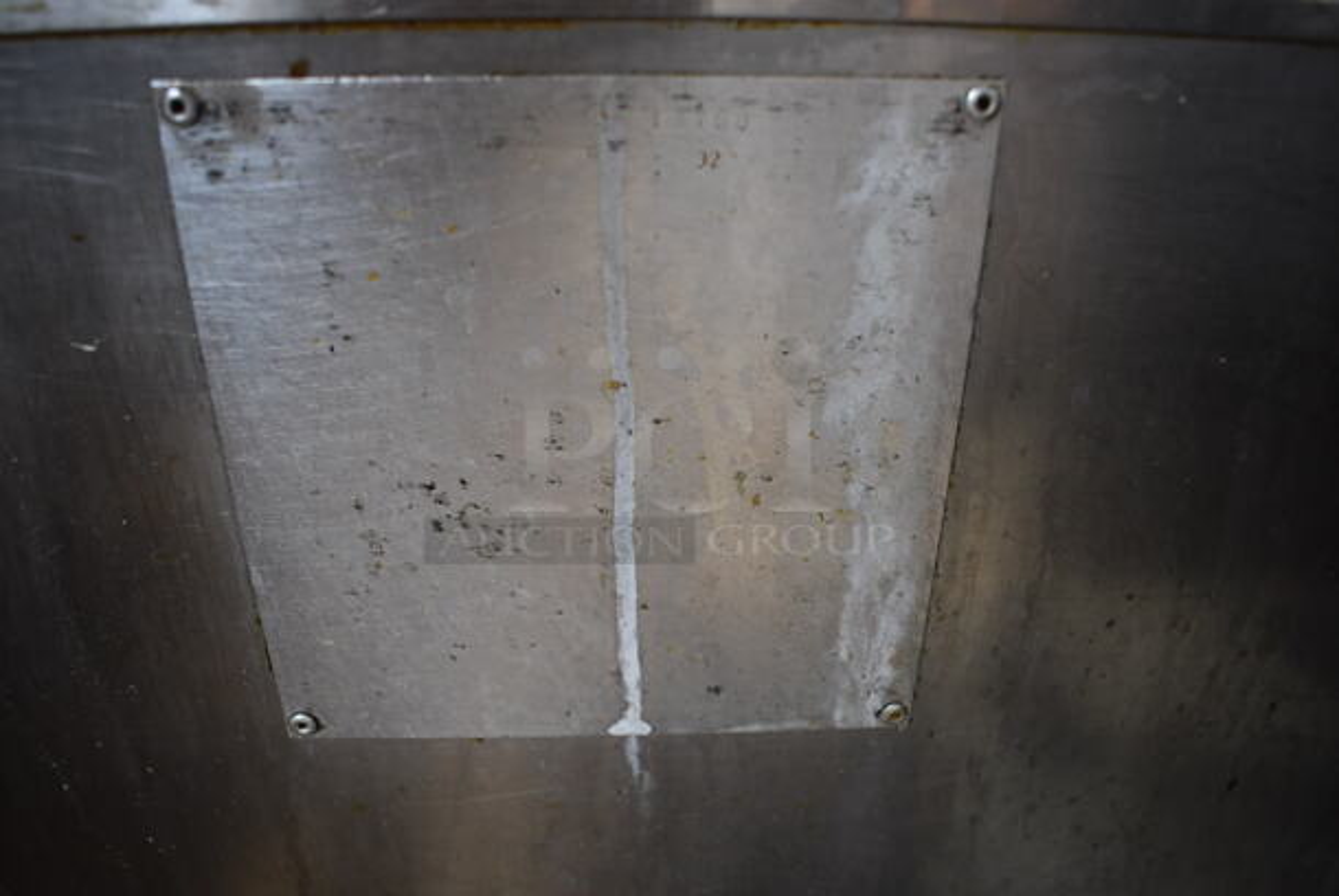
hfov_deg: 67.3
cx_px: 670
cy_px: 448
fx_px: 1005
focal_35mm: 27
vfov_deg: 48.0
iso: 900
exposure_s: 1/60
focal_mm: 18
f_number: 4
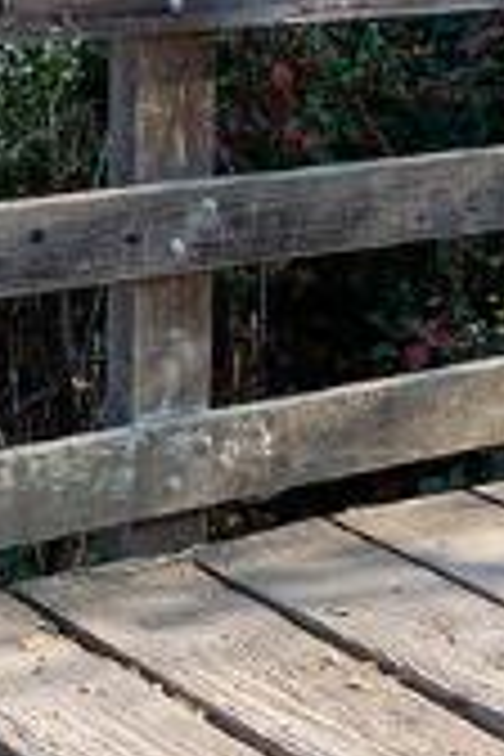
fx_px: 2625
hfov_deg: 10.9
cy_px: -286
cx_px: 441
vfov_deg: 15.4
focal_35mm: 125
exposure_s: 1/160
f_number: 8
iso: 100
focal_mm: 14
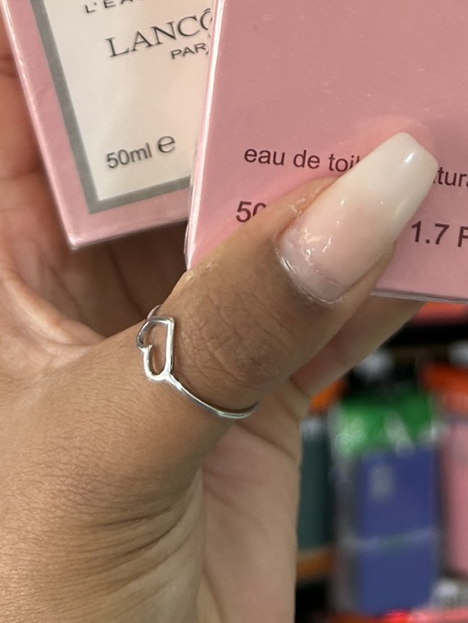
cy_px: -148
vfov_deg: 24.8
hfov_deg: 21.0
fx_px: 1261
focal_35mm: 70
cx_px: 288
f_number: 1.5
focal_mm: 5.7
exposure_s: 1/120
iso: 125
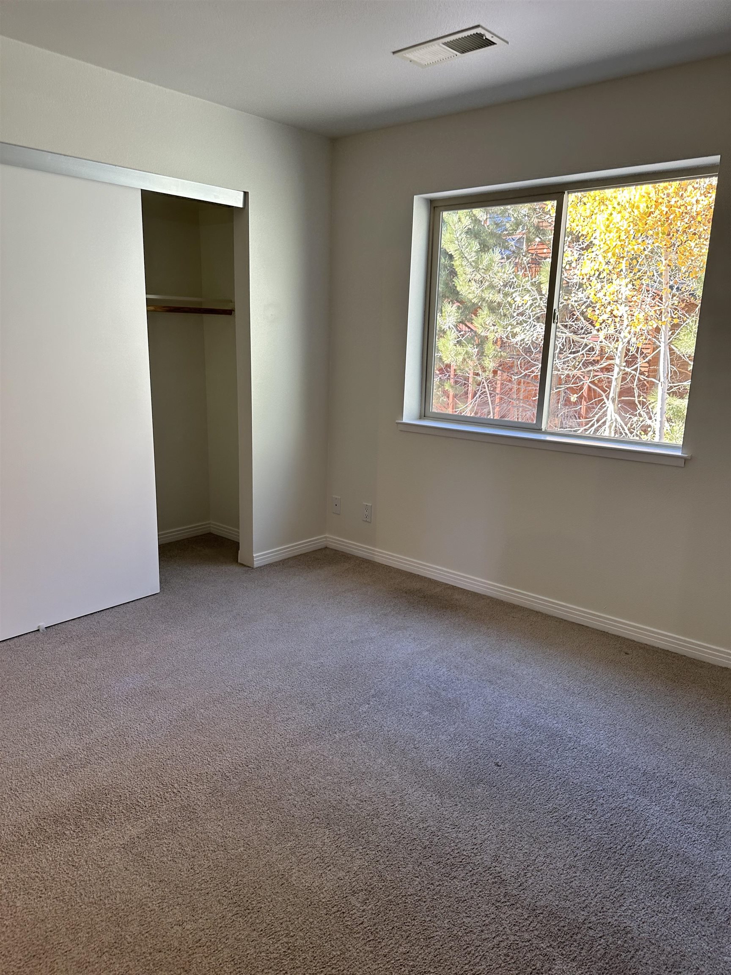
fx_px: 676
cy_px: 488
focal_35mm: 24
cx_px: 366
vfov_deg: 71.6
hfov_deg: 56.8
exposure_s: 1/120
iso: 100
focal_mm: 6.86
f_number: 1.78
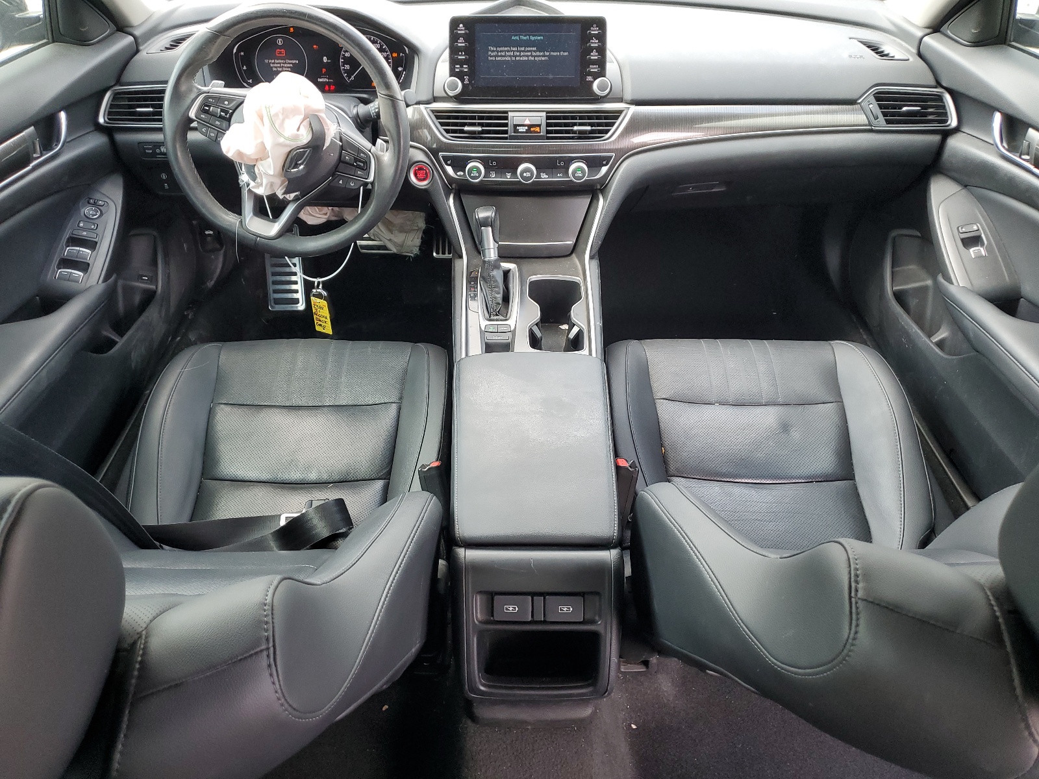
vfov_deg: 53.1
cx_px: 520
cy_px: 390
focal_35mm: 26
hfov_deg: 67.3
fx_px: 780
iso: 79
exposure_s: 1/120
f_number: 1.5
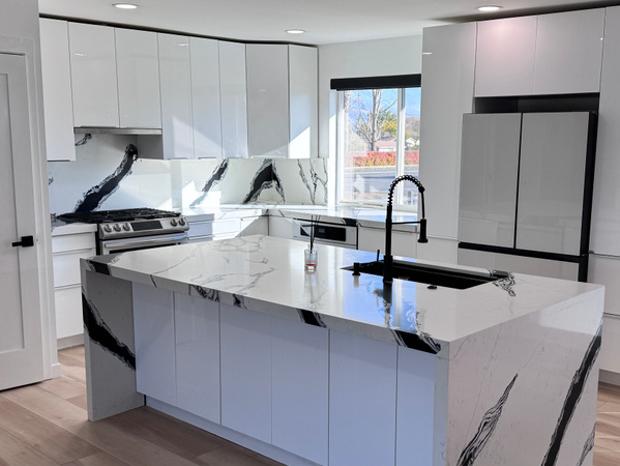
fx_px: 735
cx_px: 345
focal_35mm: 41
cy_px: 265
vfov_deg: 35.1
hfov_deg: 45.7
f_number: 1.78
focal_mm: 6.76
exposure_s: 1/354
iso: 80
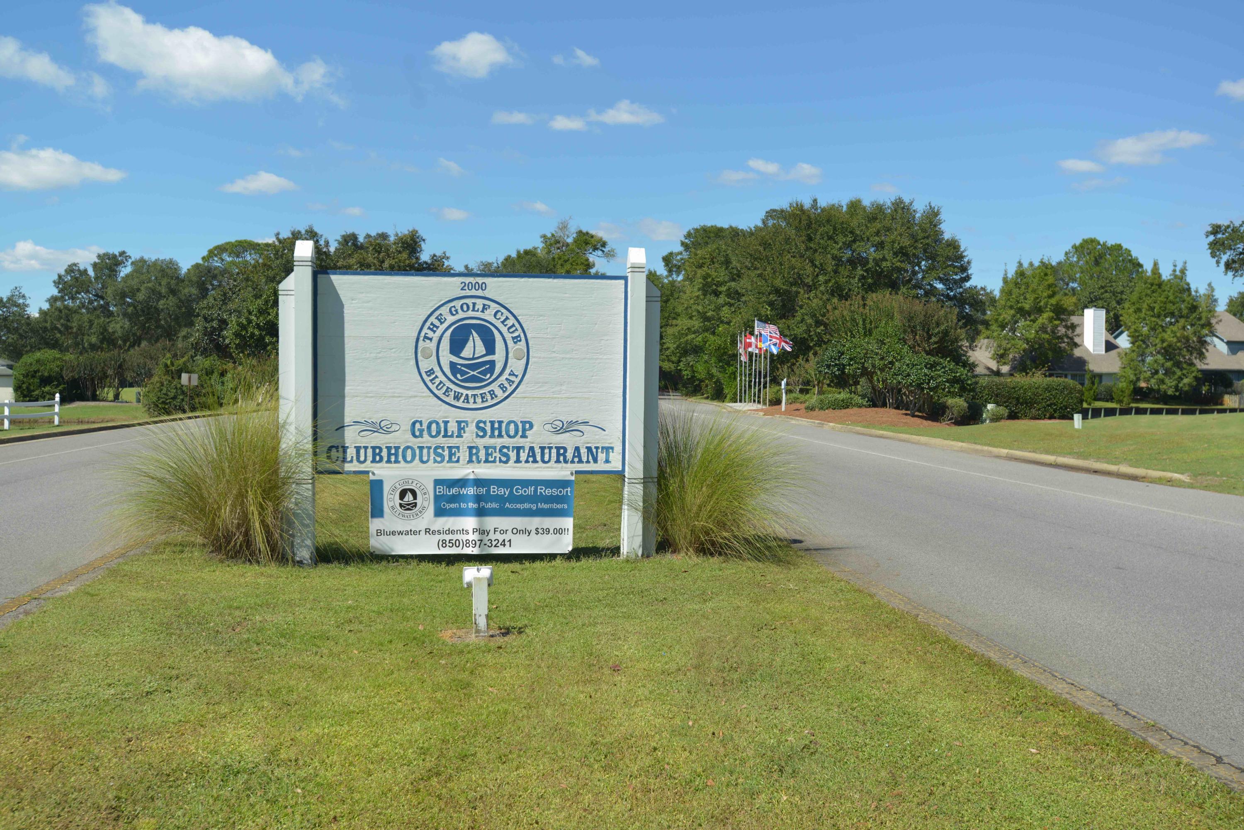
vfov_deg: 37.9
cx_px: 622
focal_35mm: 35
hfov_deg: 54.4
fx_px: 1210
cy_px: 415
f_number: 6.3
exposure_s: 1/400
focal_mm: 35
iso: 100
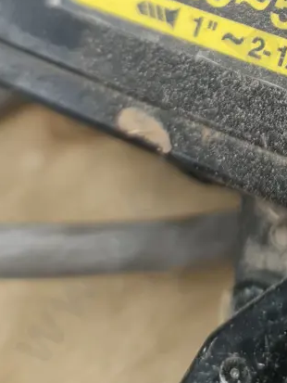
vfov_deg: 28.8
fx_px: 685
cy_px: -19
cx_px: 310
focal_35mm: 62
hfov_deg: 22.4
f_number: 1.8
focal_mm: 7
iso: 200
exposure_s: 1/120
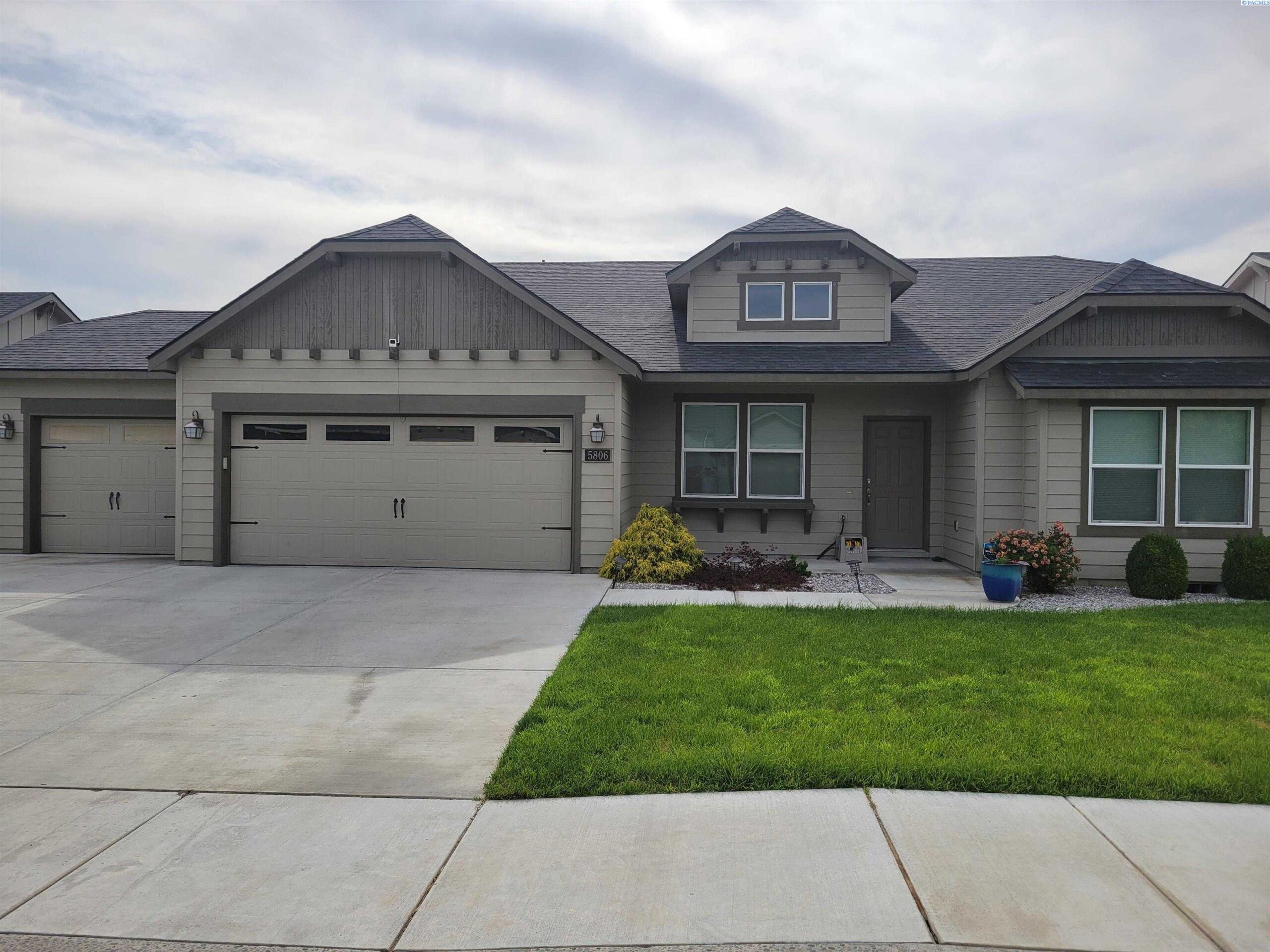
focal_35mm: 26
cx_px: 635
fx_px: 954
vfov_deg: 53.1
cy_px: 476
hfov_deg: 67.3
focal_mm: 5.4
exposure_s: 1/3850
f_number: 1.8
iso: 40
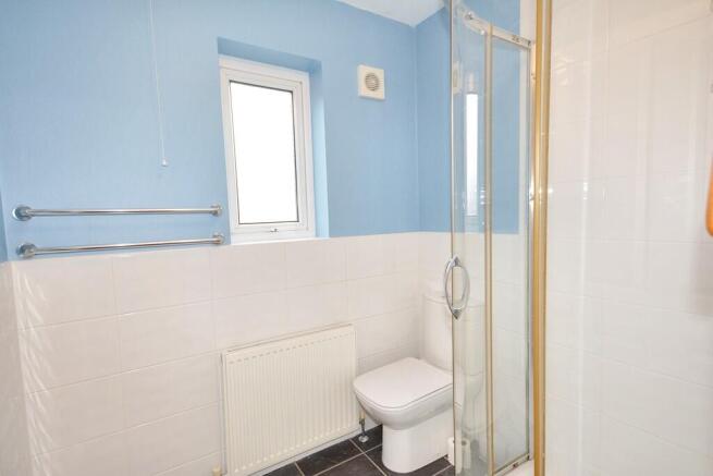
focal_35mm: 15
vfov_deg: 77.4
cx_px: 356
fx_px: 297
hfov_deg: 100.4
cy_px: 238
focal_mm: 10
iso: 900
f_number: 4
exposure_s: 1/60
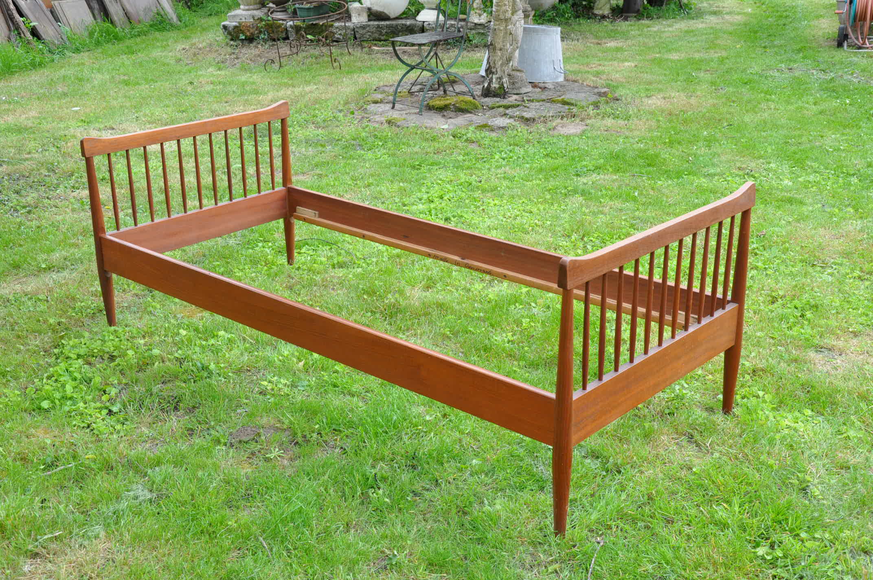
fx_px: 1090
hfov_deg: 43.7
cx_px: 436
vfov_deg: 29.8
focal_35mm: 45
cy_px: 290
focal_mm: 30
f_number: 9
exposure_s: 1/80
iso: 400
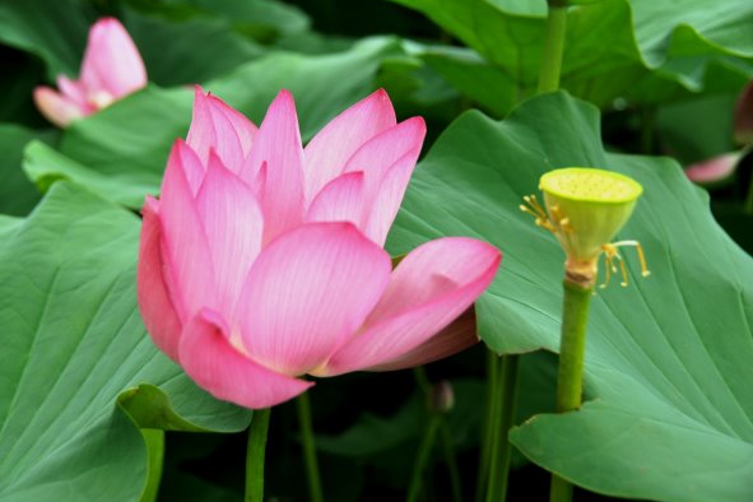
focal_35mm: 73
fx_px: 1527
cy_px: 252
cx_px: 372
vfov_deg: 18.7
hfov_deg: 27.7
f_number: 4.5
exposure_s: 1/500
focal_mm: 48
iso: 400
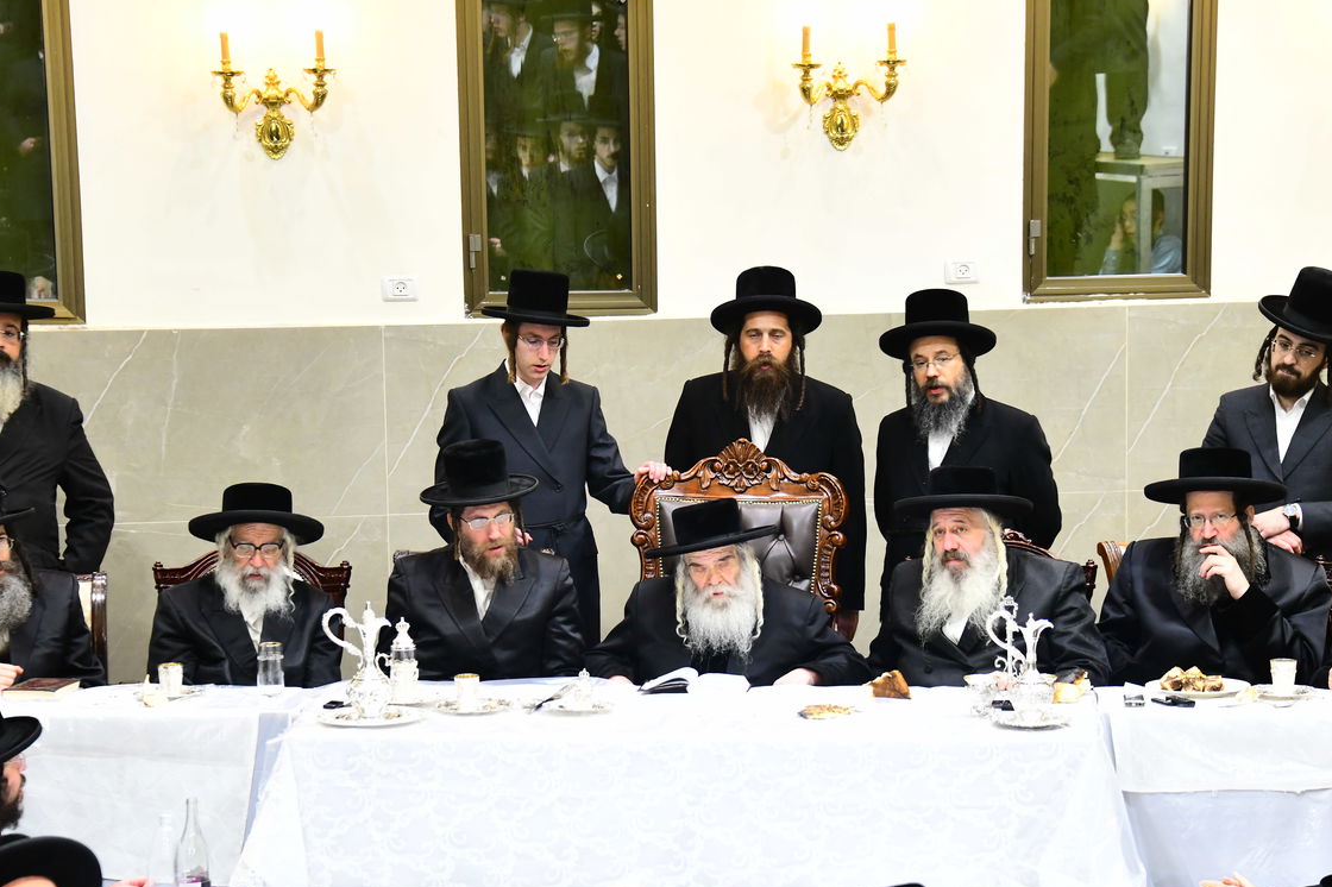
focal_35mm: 125
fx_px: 4623
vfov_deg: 11.0
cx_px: 718
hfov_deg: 16.4
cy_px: 545
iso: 2500
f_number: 5.6
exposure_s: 1/200
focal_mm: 100
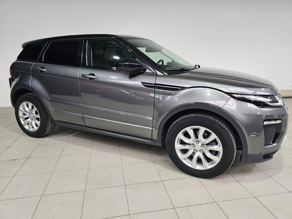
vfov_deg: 58.9
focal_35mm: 23
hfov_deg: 73.9
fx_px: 194
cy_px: 110
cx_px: 146
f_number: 1.7
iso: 64
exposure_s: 1/100
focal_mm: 6.3
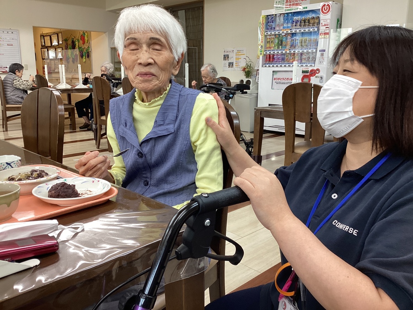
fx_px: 370
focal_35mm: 31
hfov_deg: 58.4
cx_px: 206
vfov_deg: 45.4
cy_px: 155
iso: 80
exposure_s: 1/50
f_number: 2.4
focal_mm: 3.3
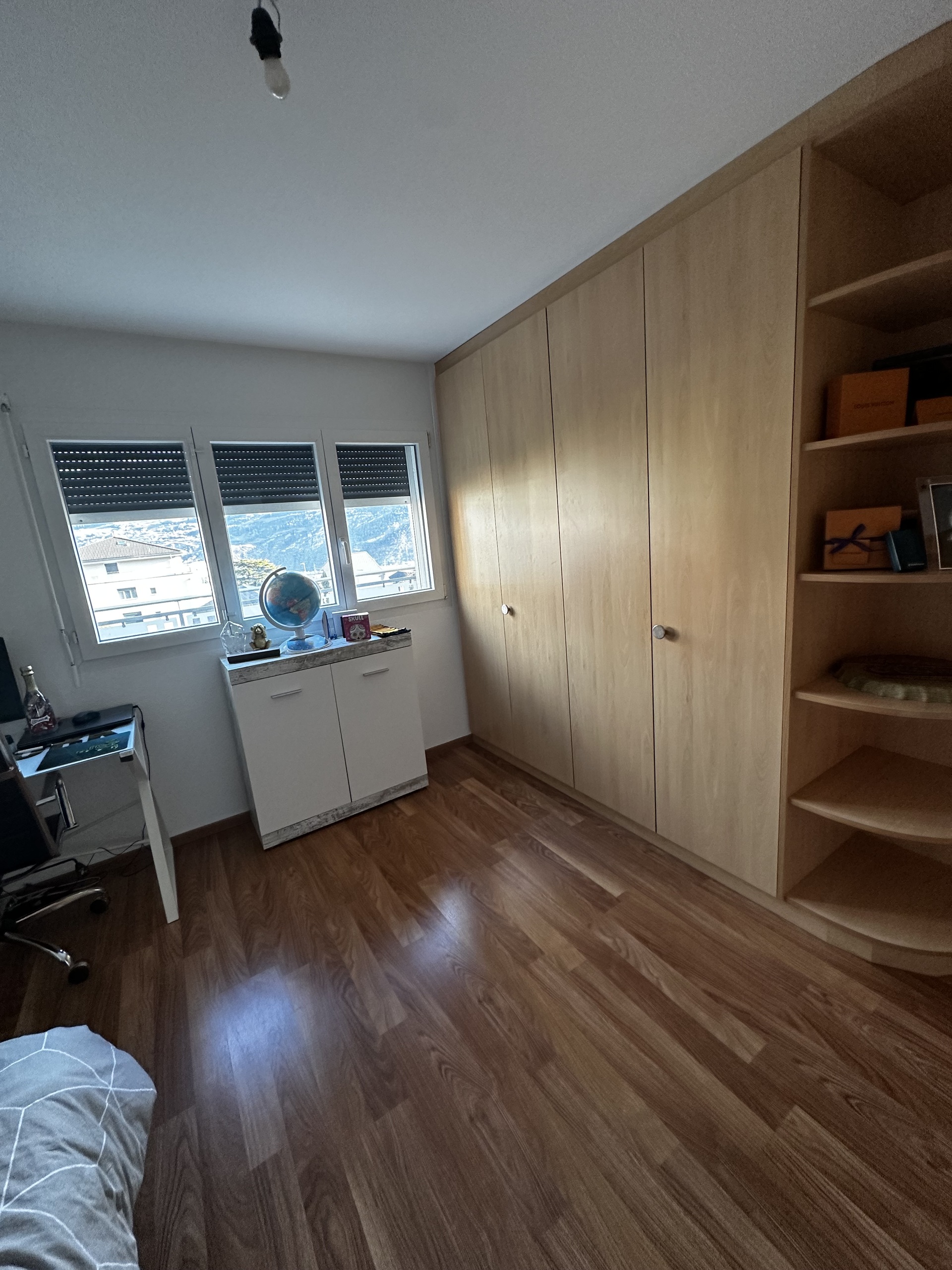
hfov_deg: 85.7
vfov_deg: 102.1
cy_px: 635
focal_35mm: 14
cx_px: 476
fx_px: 513
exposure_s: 1/100
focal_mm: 2.22
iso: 320
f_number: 2.2
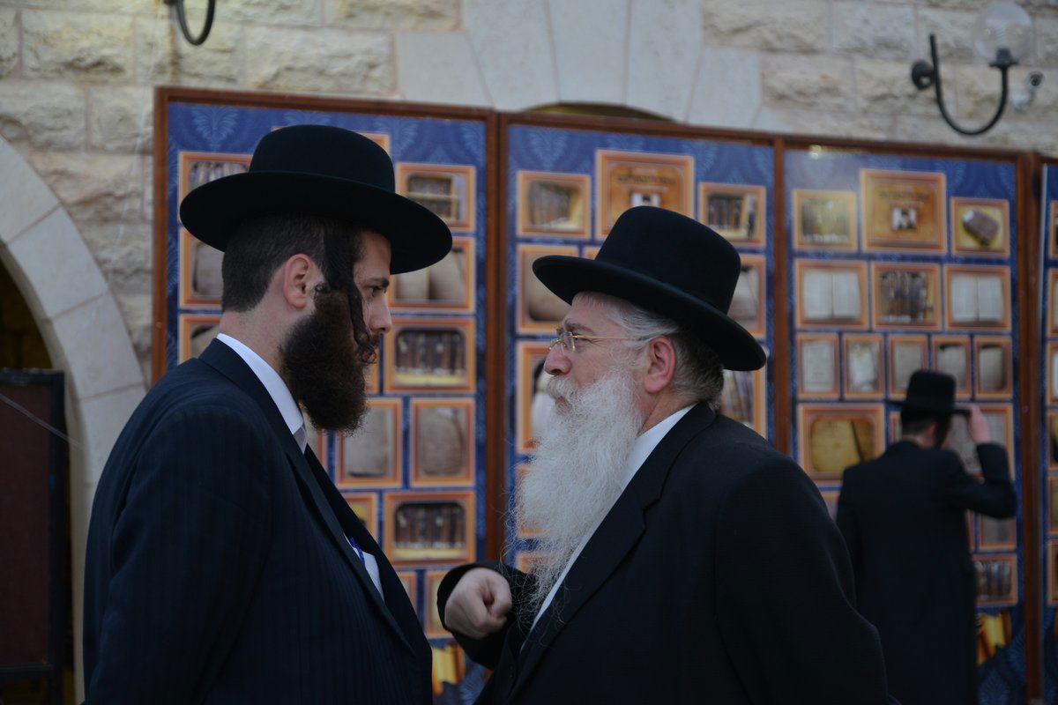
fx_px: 2057
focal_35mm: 70
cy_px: 352
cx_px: 529
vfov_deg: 19.5
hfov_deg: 28.8
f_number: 4.5
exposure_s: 1/50
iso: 640
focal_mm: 70
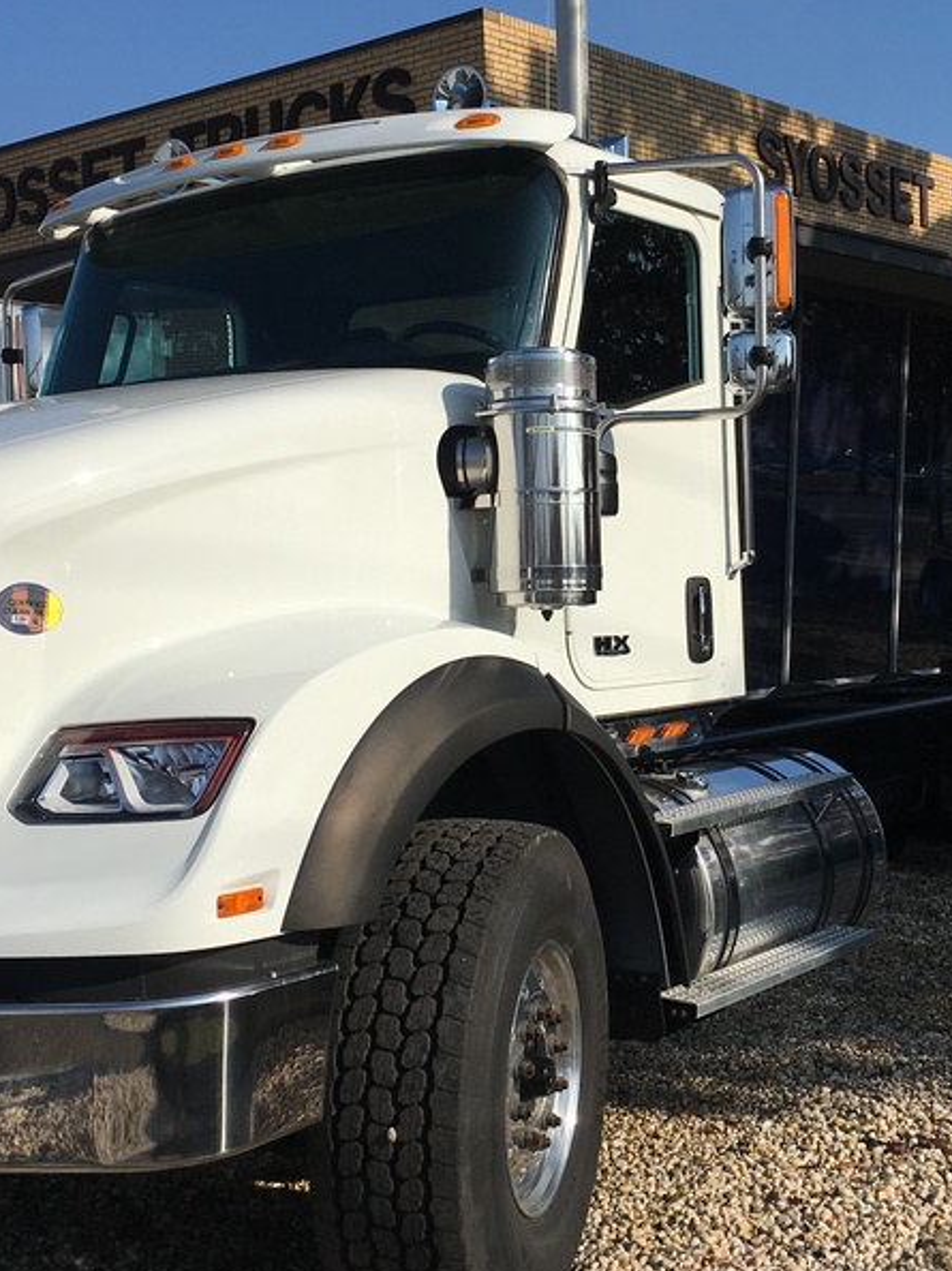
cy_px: 531
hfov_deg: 29.0
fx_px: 1835
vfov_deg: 38.1
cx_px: 561
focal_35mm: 50
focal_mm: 4.15
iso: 25
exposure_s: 1/3344
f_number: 2.2
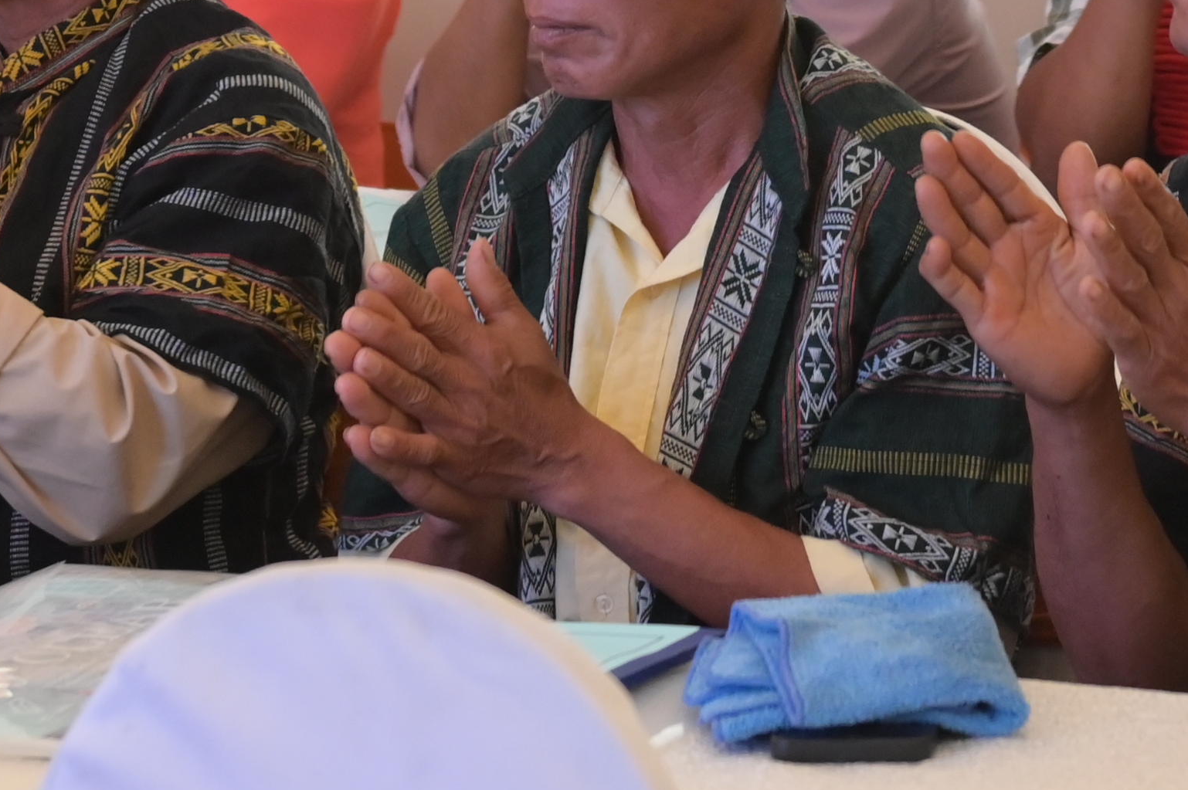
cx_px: 881
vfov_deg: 7.5
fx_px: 5836
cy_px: -735
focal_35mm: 177
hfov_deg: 11.6
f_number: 3.5
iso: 2000
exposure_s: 1/250
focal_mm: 45
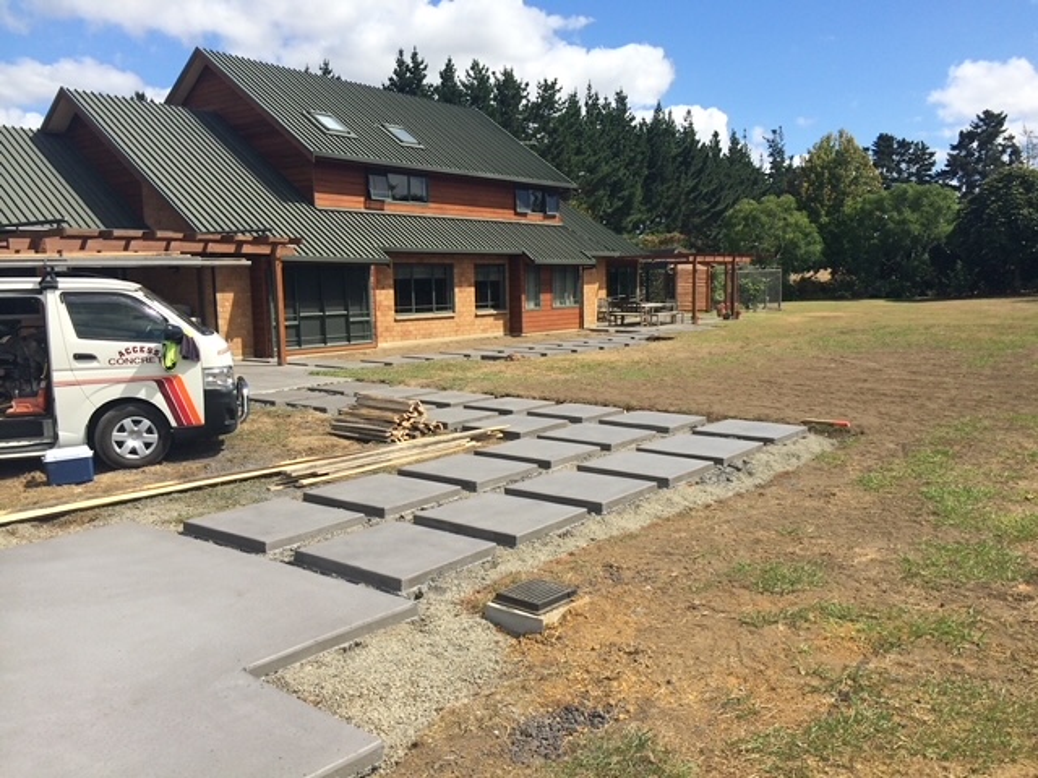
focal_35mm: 30
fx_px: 900
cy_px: 389
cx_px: 519
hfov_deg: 60.0
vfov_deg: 46.8
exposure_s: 1/2160
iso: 40
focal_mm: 4.12
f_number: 2.2
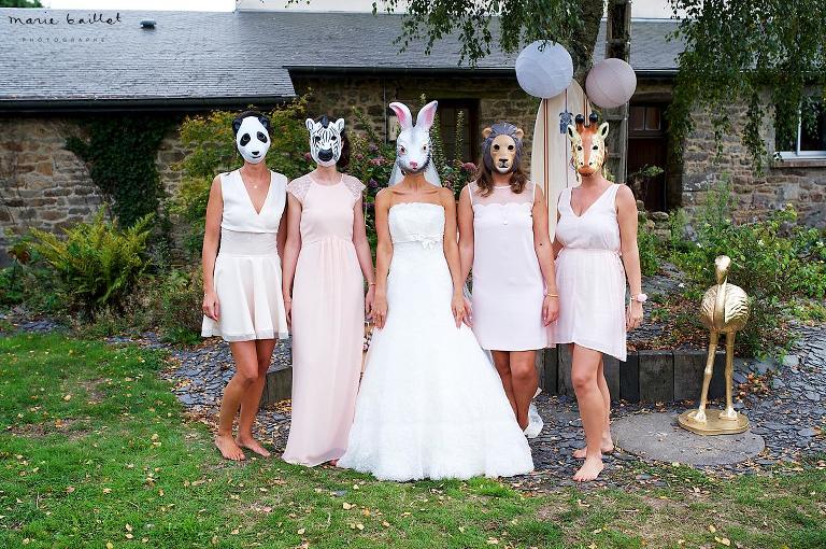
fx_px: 802
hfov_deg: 54.5
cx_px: 413
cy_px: 274
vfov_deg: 37.8
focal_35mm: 35
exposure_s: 1/500
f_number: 5
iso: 800
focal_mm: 35
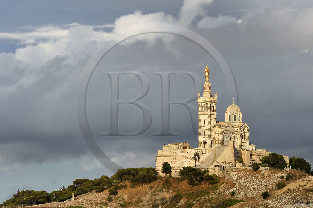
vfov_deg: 6.9
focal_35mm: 200
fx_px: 1738
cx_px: 156
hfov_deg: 10.3
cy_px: 104
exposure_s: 1/400
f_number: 9
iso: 200
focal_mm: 200
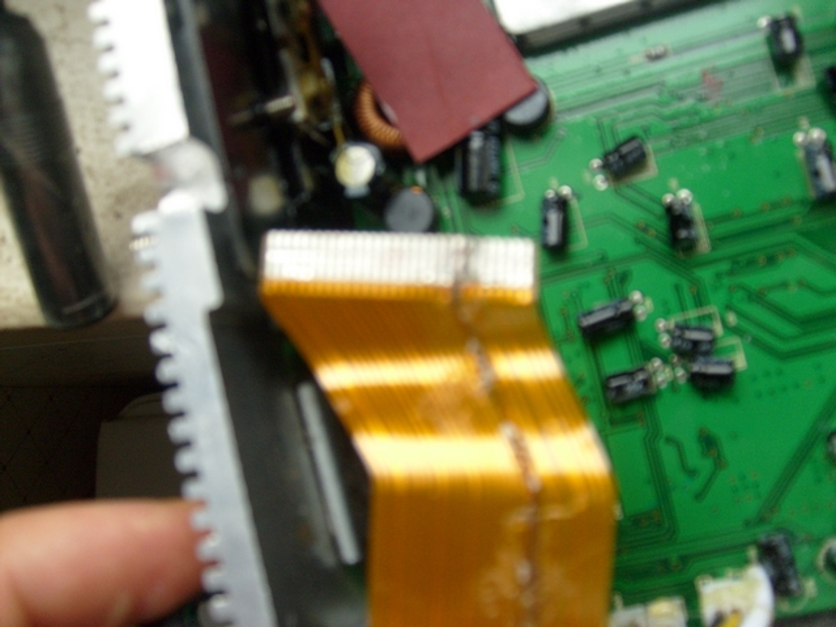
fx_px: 845
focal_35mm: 35
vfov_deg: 40.7
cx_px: 418
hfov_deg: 52.6
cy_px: 314
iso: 100
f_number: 2.8
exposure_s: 1/45
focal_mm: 5.8
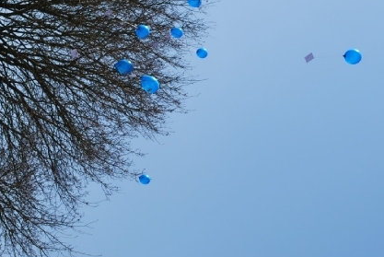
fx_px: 876
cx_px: 227
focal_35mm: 82
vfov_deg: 16.7
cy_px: 94
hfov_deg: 24.7
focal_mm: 38
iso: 100
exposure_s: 1/320
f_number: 9
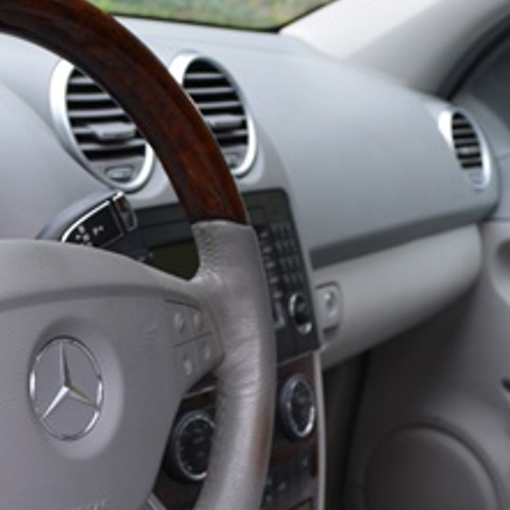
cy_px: 392
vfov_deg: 20.7
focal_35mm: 83
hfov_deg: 20.8
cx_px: 143
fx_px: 1383
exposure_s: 1/125
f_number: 5.6
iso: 280
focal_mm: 24
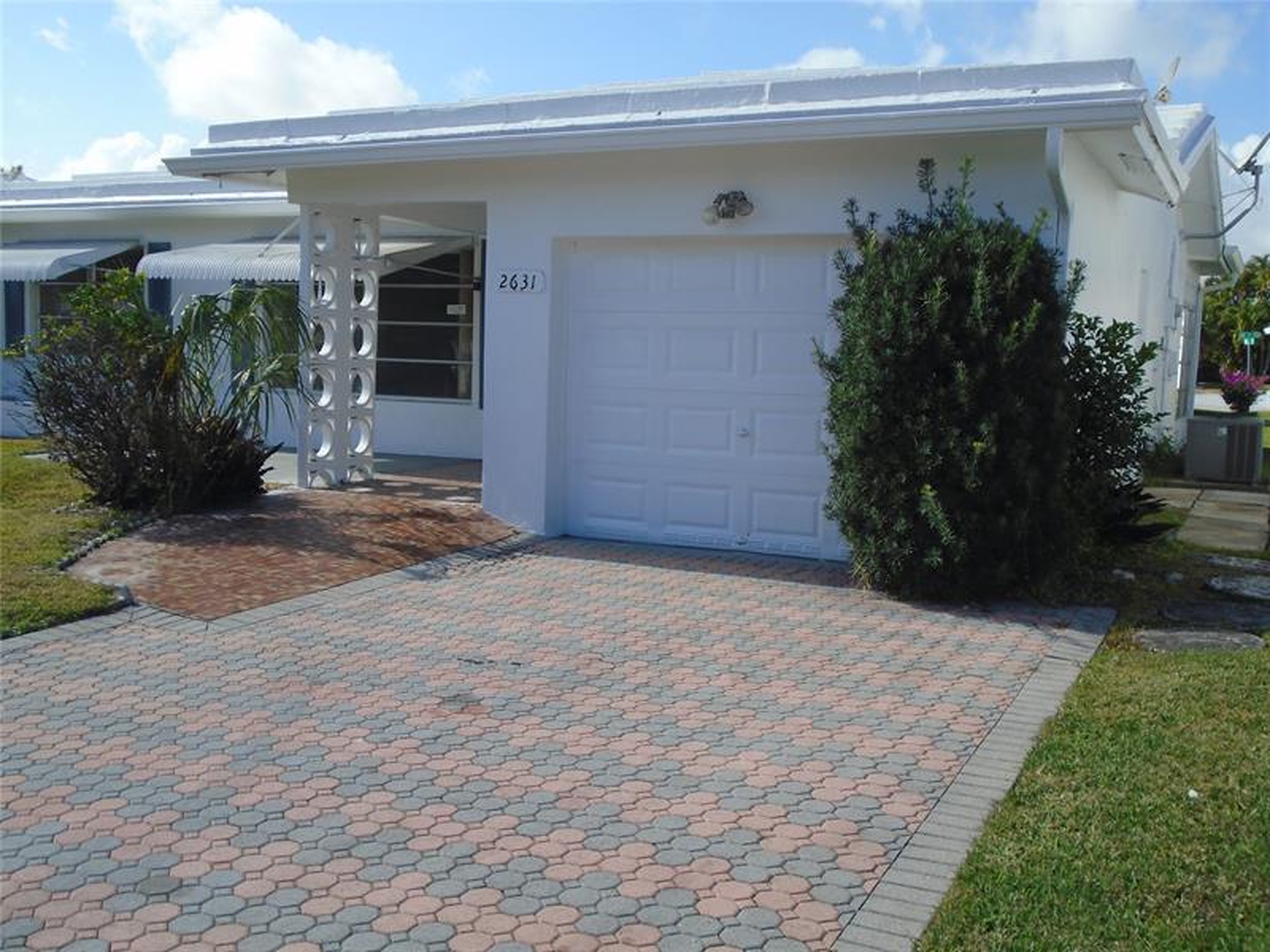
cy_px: 476
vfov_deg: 39.7
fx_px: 1321
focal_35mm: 36
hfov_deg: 51.4
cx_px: 635
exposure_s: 1/160
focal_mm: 6.4
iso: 100
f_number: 9.5
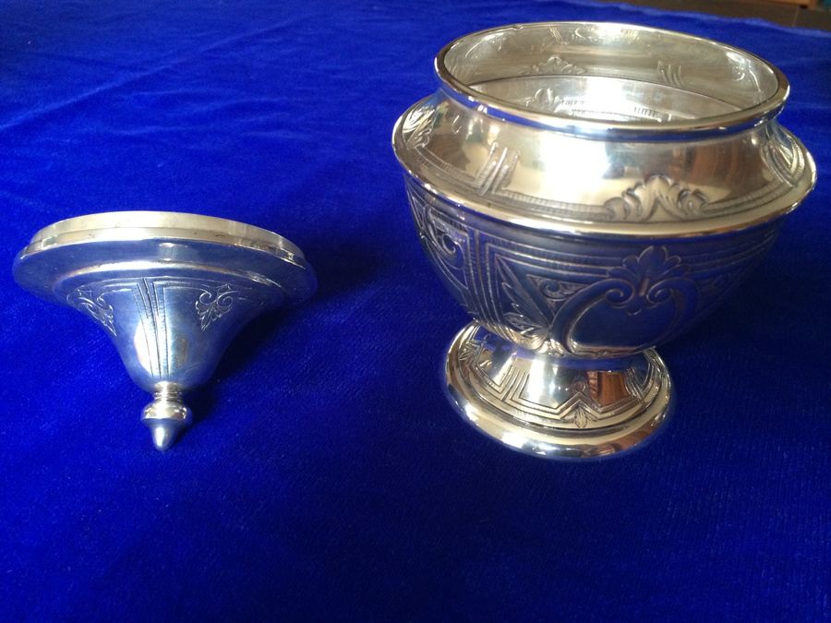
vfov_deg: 46.8
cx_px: 416
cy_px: 312
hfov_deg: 60.0
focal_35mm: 30
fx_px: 720
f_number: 2.2
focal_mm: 4.12
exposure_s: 1/30
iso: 125
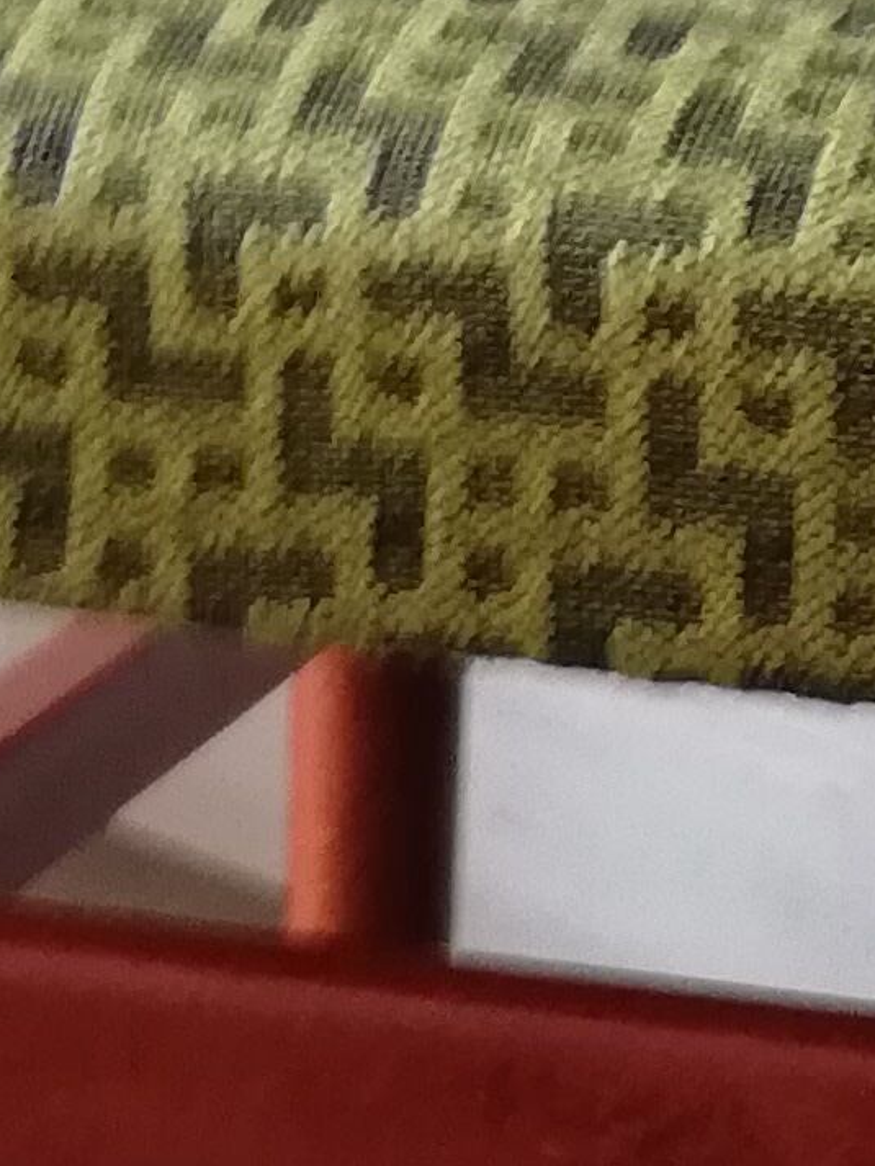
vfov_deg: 11.8
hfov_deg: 8.7
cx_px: 1204
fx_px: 5660
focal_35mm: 168
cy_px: 644
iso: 200
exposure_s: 1/33.3
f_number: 2.2
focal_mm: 3.81
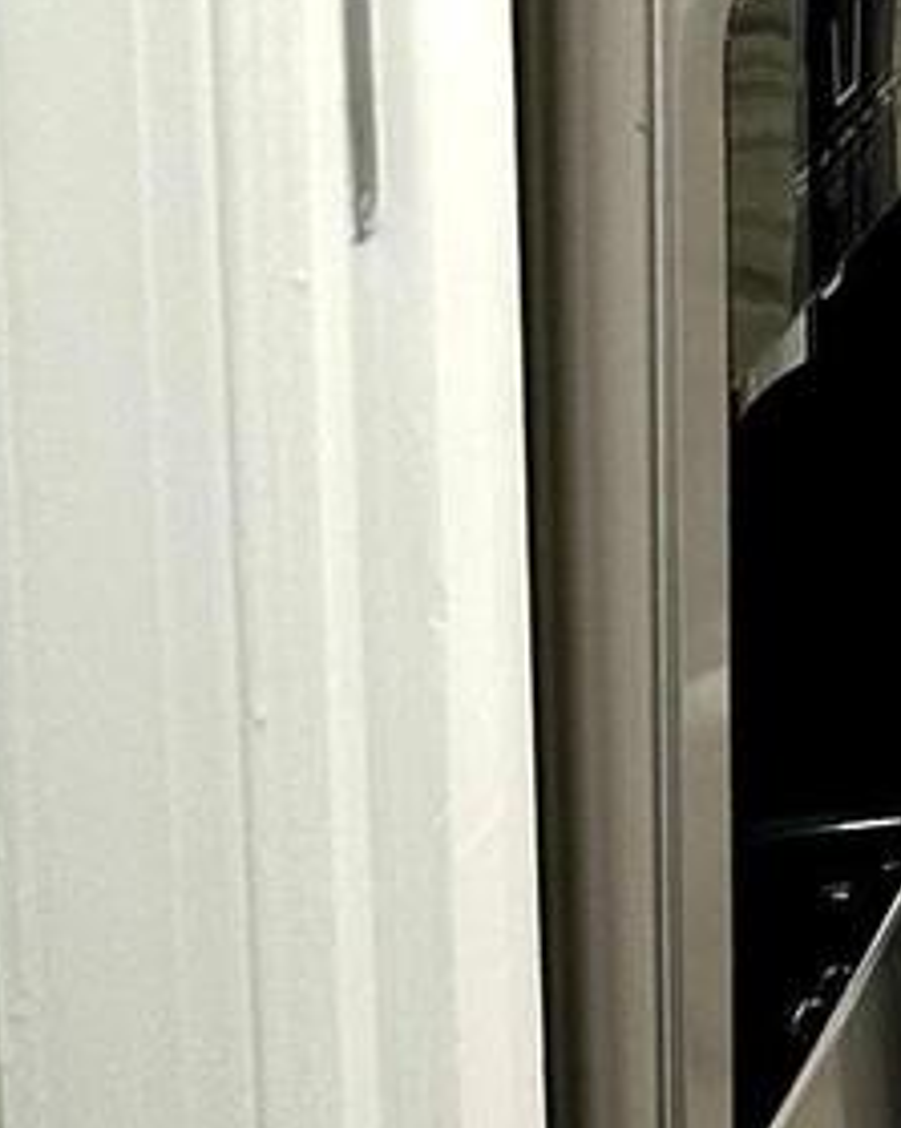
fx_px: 4302
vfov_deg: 14.3
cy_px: -348
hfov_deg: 10.5
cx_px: 2077
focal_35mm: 129
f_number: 1.78
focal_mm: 6.86
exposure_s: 1/120
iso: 200
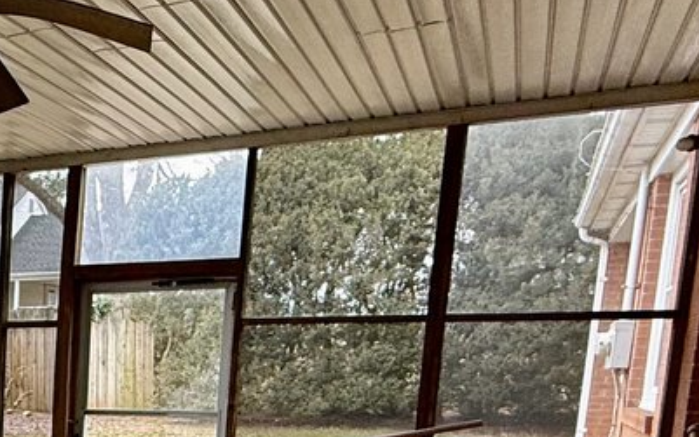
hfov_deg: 28.4
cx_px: -252
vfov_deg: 21.4
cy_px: 532
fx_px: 1067
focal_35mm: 56
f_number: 2.2
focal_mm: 2.22
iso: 100
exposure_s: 1/99
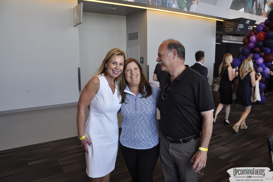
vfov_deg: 47.8
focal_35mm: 27
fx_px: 204
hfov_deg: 67.4
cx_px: 136
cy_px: 91
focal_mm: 18
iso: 400
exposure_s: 1/60
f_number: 5
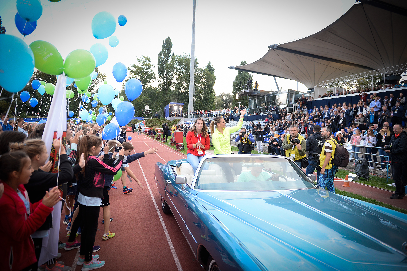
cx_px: 204
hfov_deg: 73.8
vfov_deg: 53.1
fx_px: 271
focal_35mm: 24
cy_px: 136
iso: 500
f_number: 3.2
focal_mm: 24
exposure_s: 1/500
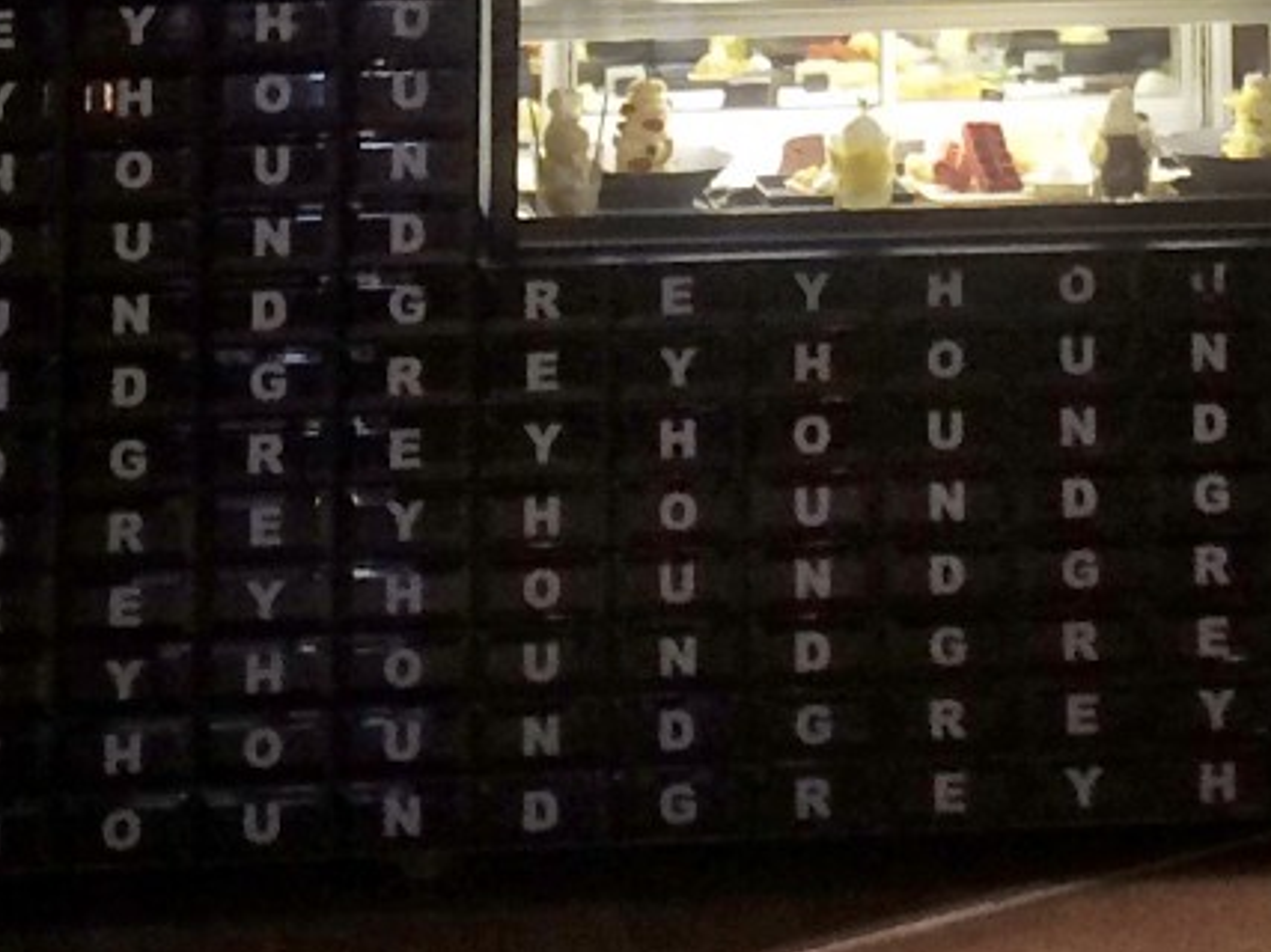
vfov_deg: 9.7
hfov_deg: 14.2
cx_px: 810
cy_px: -1172
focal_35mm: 139
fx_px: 5102
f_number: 2.2
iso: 100
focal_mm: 4.15
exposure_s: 1/33
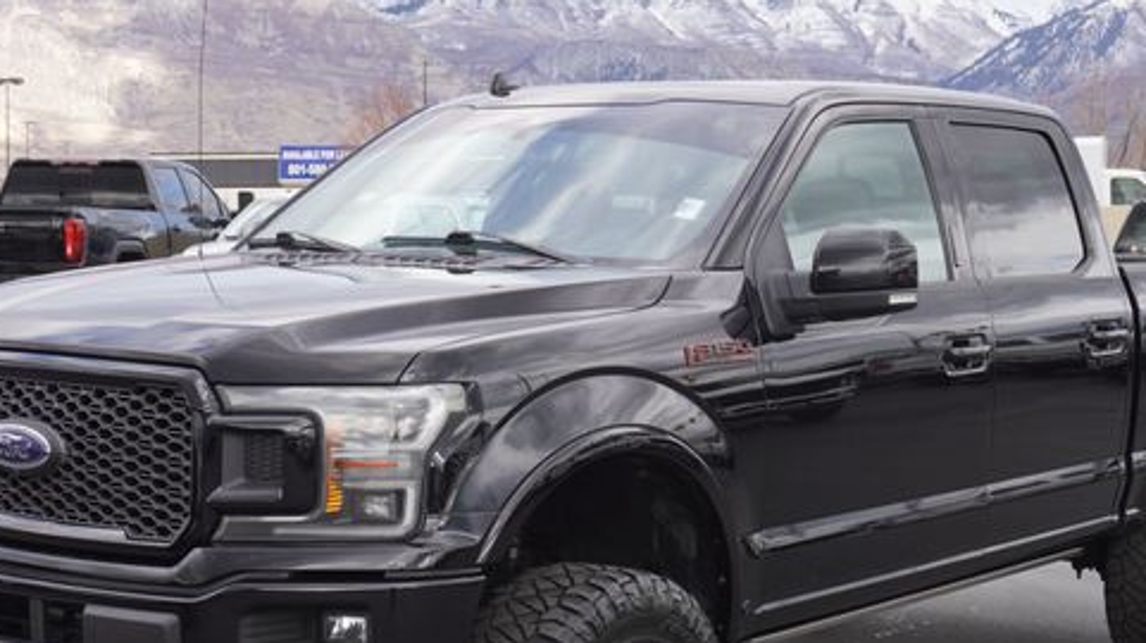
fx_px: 2035
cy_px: 500
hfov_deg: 31.4
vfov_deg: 17.8
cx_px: 593
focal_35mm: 67
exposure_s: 1/80
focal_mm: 32
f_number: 6.3
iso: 100
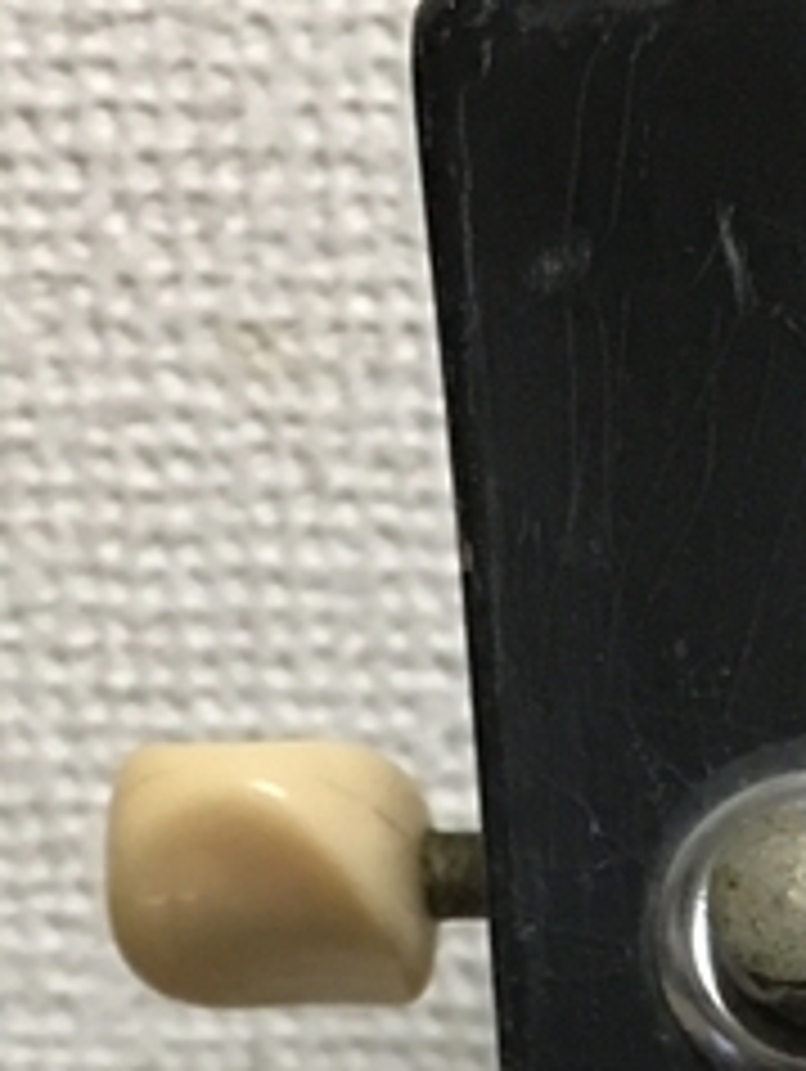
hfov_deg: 9.8
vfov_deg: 12.4
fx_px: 4525
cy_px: 1926
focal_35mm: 146
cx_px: 1324
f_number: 2.2
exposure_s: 1/4
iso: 64
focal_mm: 4.15
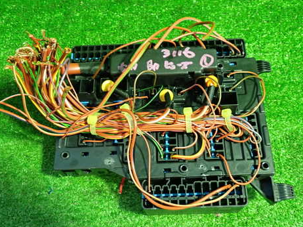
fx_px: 341
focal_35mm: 39
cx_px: 161
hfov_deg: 47.9
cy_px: 106
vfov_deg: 36.8
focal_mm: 5.4
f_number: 2.3
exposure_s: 1/30
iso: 500
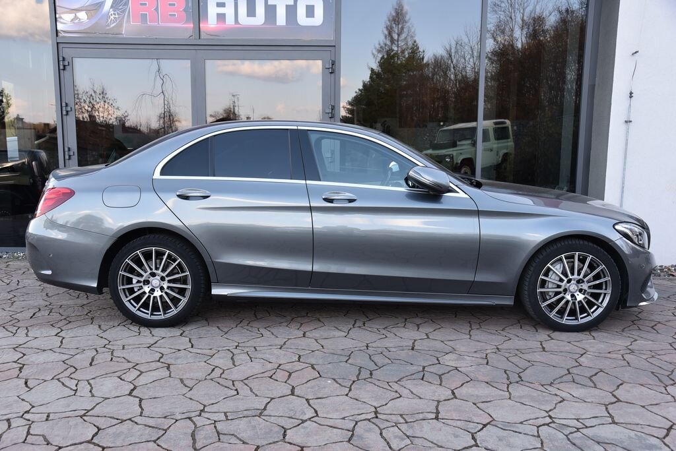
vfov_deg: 41.2
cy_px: 226
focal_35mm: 32
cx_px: 338
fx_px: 601
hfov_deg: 58.7
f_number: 5.6
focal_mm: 32
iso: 500
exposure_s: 1/125
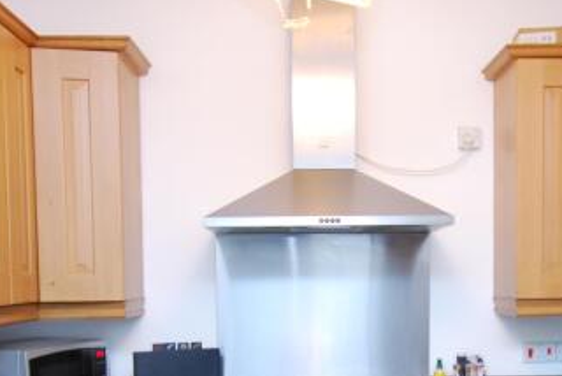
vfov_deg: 27.4
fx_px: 750
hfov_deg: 41.0
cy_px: 315
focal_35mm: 48
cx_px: 321
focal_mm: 10
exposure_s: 1/5
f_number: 3.5
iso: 400
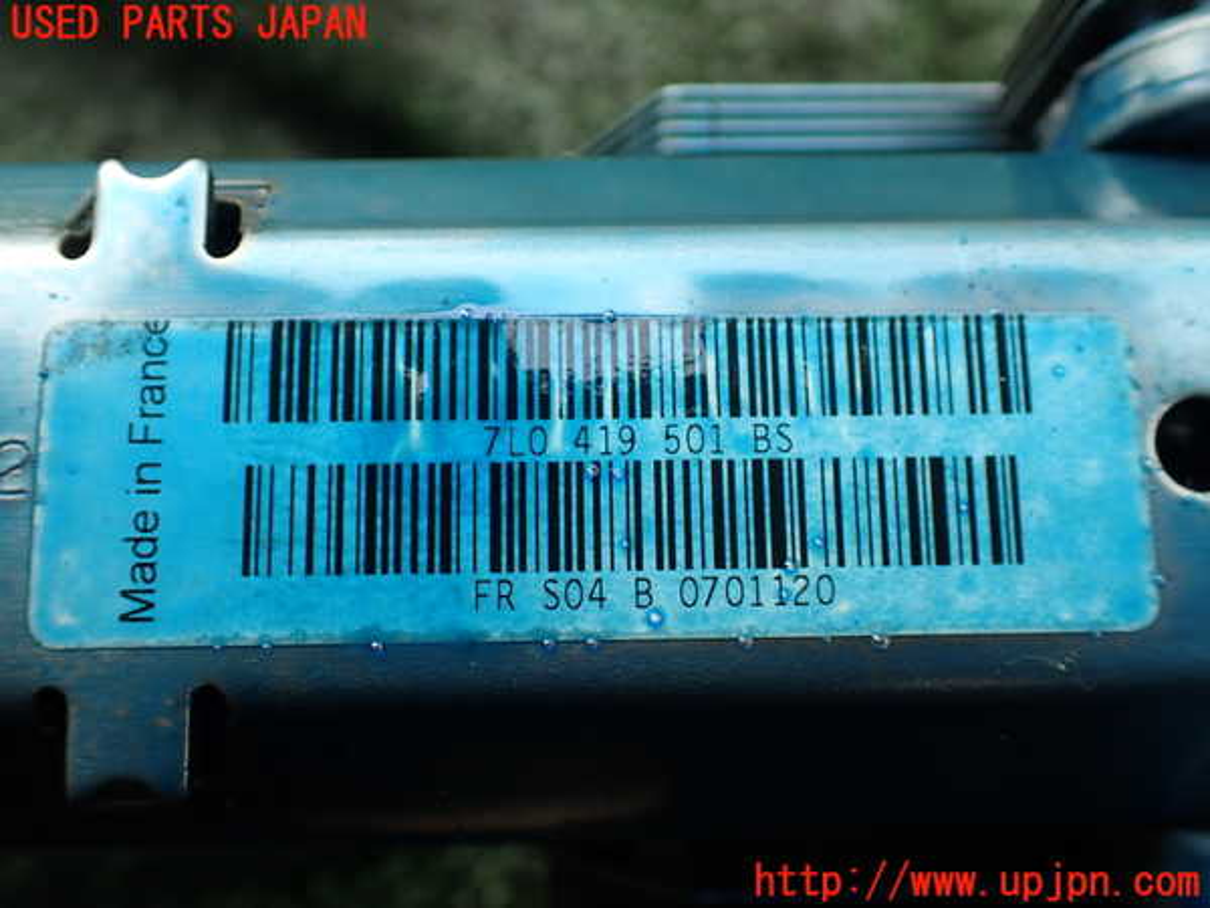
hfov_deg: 60.0
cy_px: 454
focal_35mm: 30
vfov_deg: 46.8
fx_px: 1049
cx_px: 605
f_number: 2.3
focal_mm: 5.4
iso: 100
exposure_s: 1/200
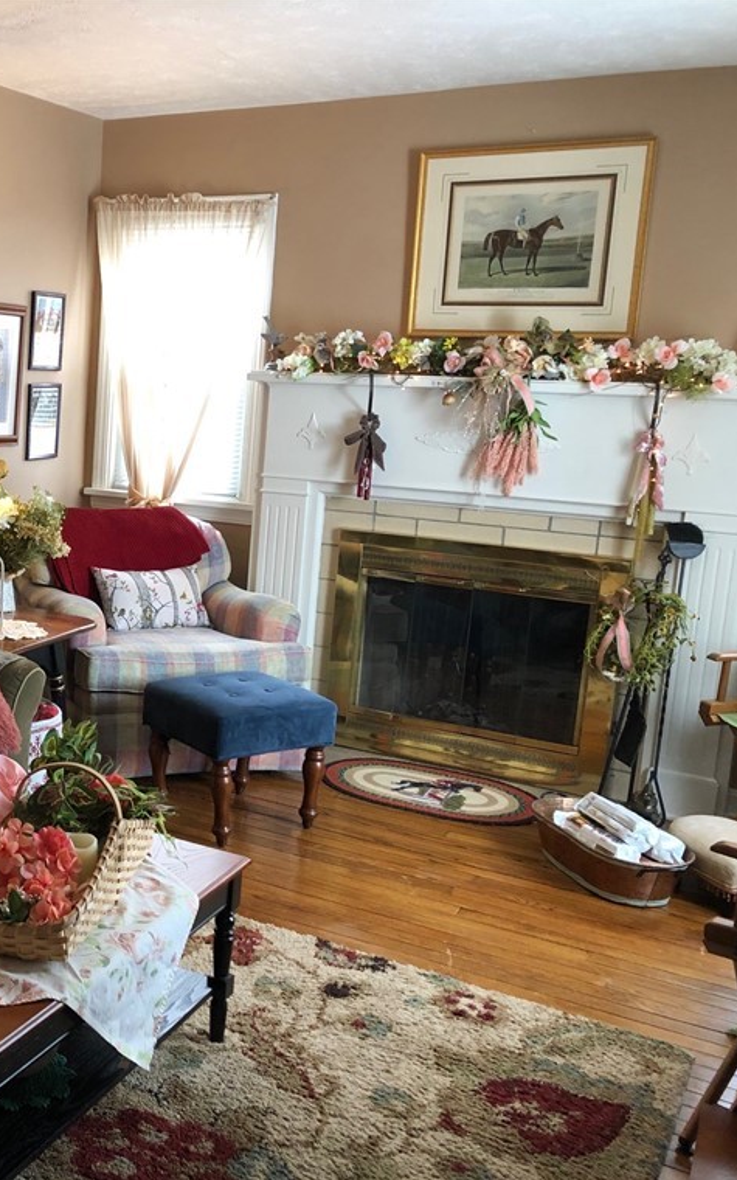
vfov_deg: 49.3
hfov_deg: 29.3
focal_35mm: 40
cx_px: -47
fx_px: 1285
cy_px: 593
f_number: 1.8
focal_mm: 3.99
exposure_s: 1/15
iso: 40
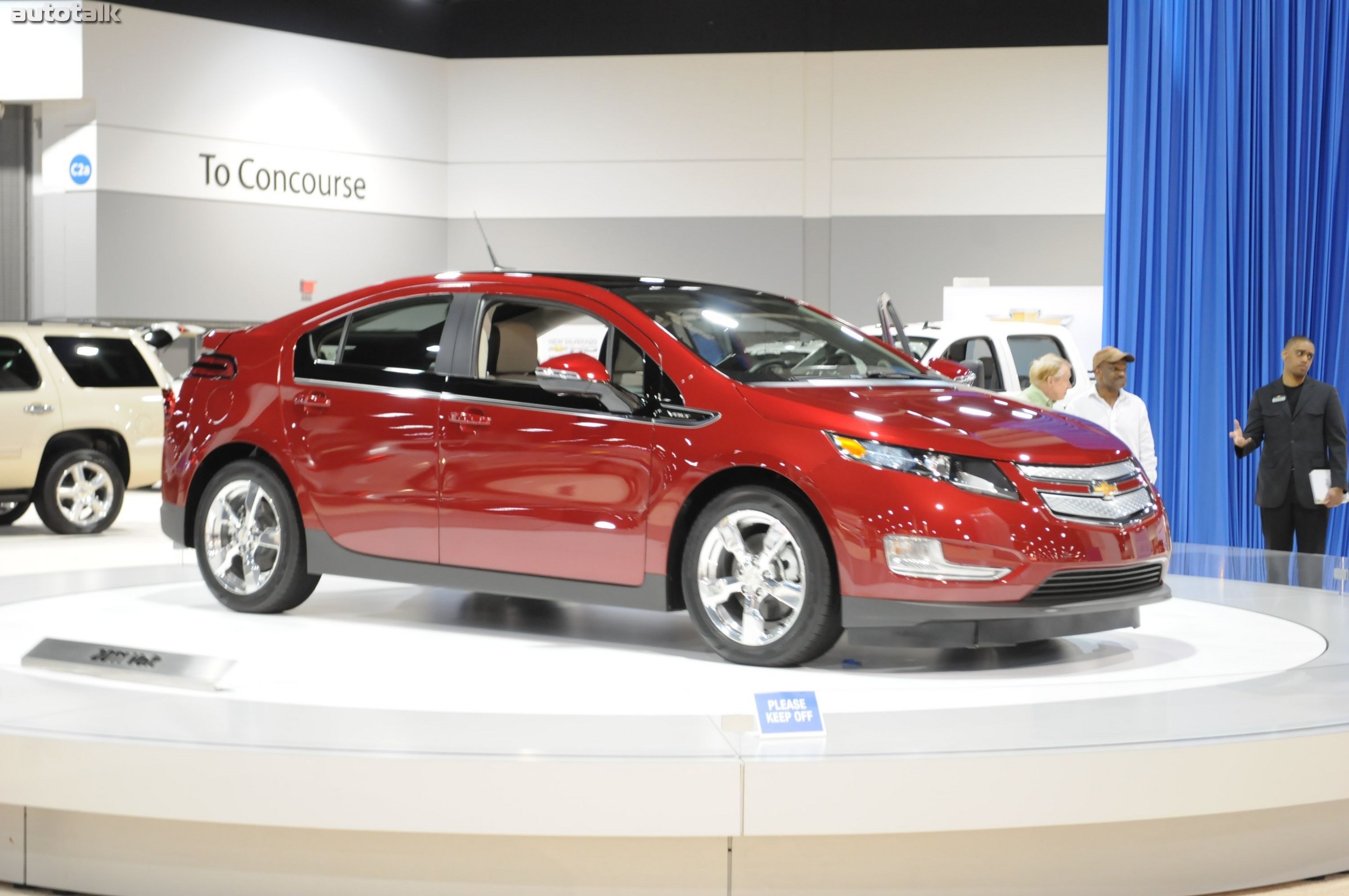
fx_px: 2527
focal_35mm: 68
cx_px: 674
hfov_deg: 29.9
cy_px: 448
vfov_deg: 20.1
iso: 800
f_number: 5.3
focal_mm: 45
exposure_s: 1/10
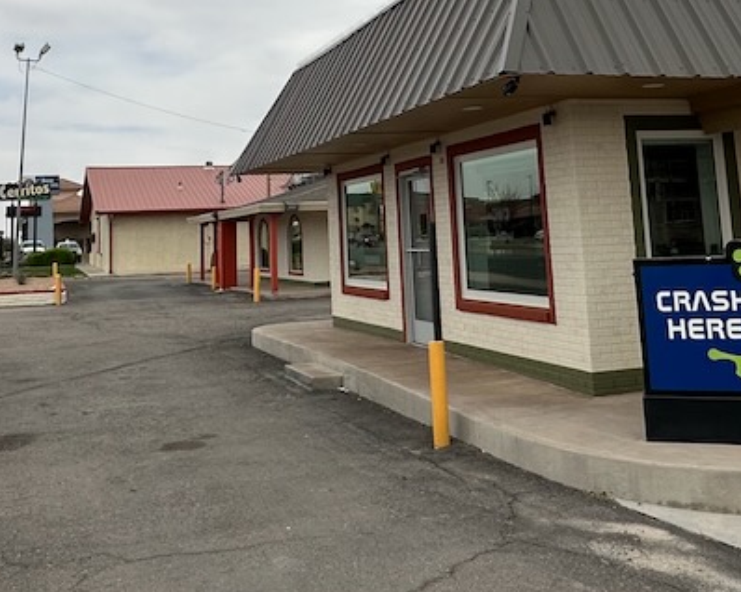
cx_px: 344
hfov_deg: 42.0
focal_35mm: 44
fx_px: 964
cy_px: 74
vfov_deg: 32.6
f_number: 2.2
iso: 50
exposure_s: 1/3610
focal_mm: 2.22
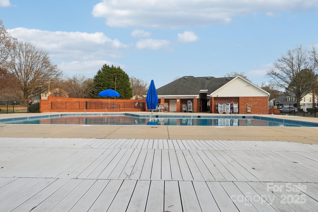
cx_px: 159
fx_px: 225
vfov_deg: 50.4
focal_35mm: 26
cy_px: 106
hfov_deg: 70.4
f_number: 8
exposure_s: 1/45
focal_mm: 17
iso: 100
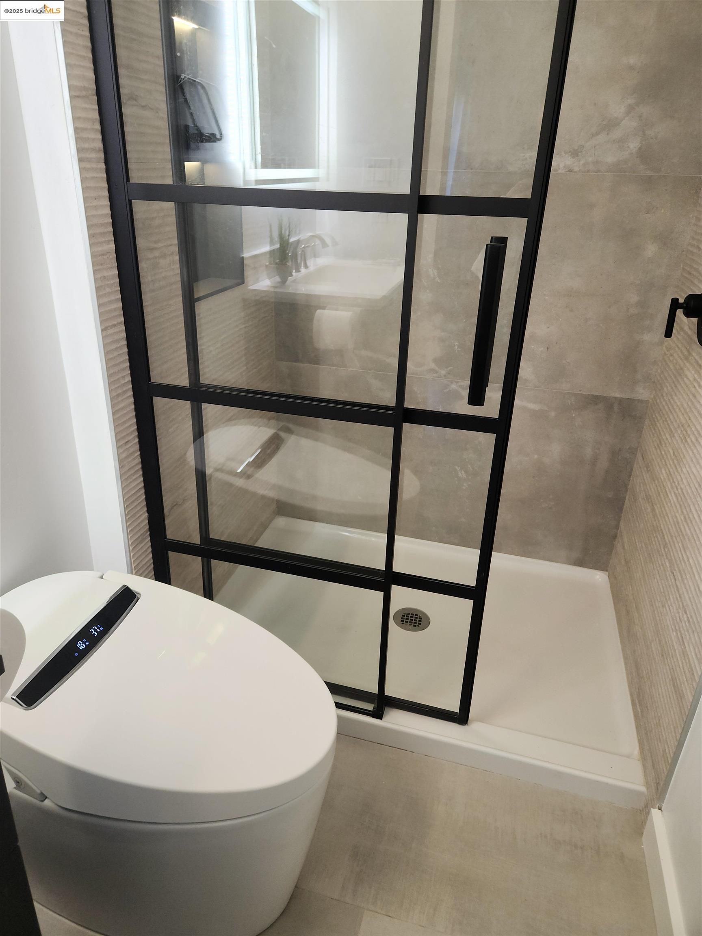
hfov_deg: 58.9
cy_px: 468
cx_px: 351
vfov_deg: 73.9
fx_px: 622
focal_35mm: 23
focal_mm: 5.4
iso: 80
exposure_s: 1/60
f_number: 1.8
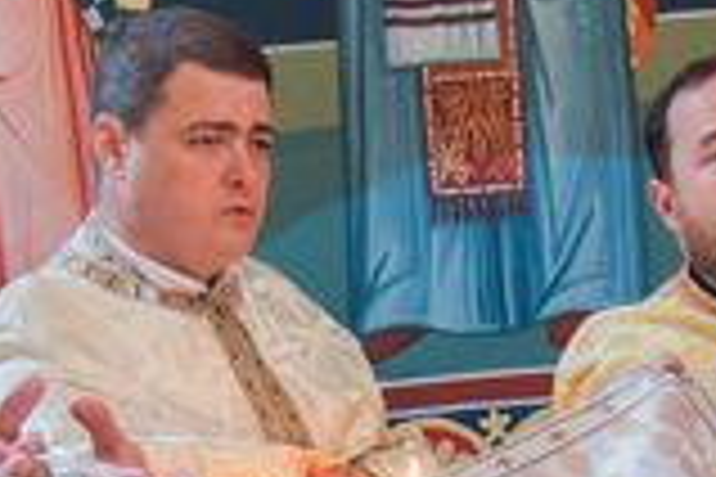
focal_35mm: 106
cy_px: 817
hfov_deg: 19.2
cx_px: 500
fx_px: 2112
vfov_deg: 12.0
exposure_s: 1/125
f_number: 2.8
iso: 1600
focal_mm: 11
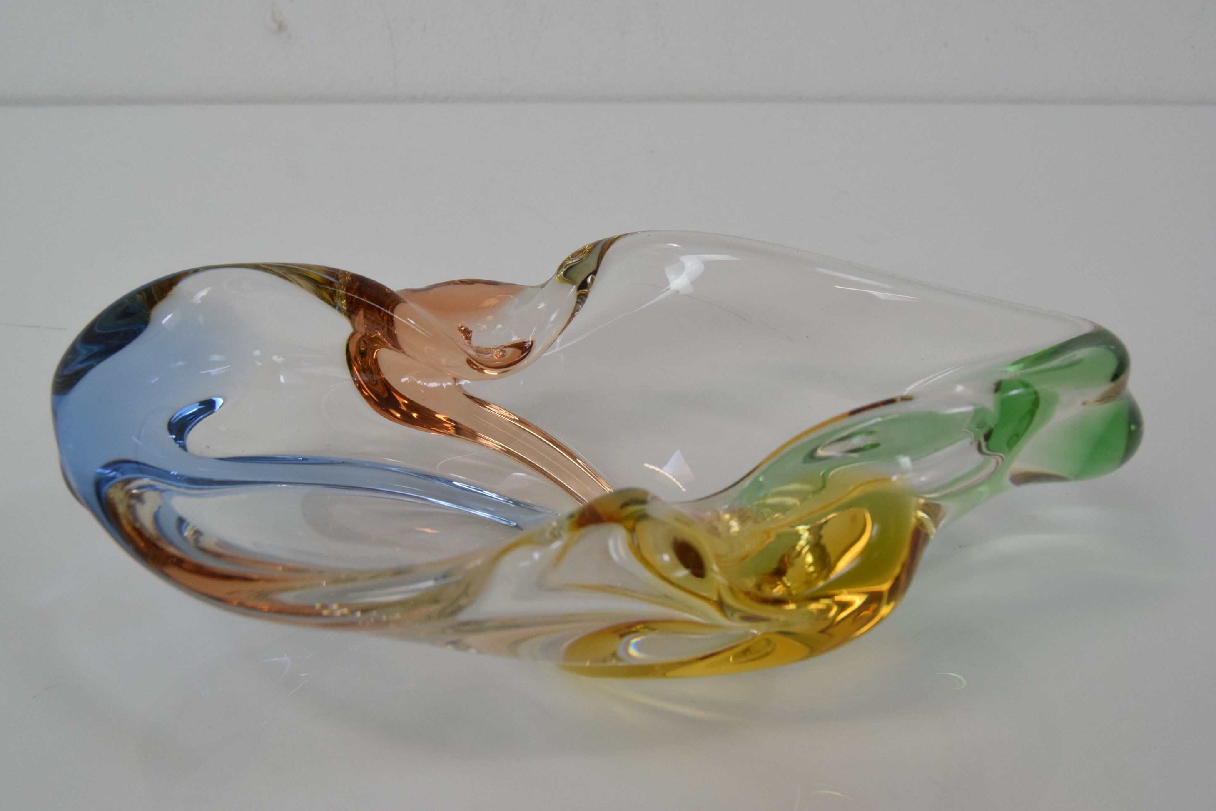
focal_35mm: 40
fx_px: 1351
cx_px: 611
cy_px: 396
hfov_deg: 48.5
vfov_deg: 33.4
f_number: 9
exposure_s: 1/320
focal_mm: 26
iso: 1600
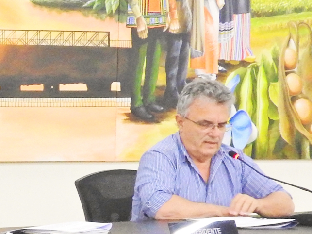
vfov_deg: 10.0
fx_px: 1325
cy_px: 218
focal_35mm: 147
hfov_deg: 12.4
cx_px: -227
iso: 800
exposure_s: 1/8
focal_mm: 7.2
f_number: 5.3
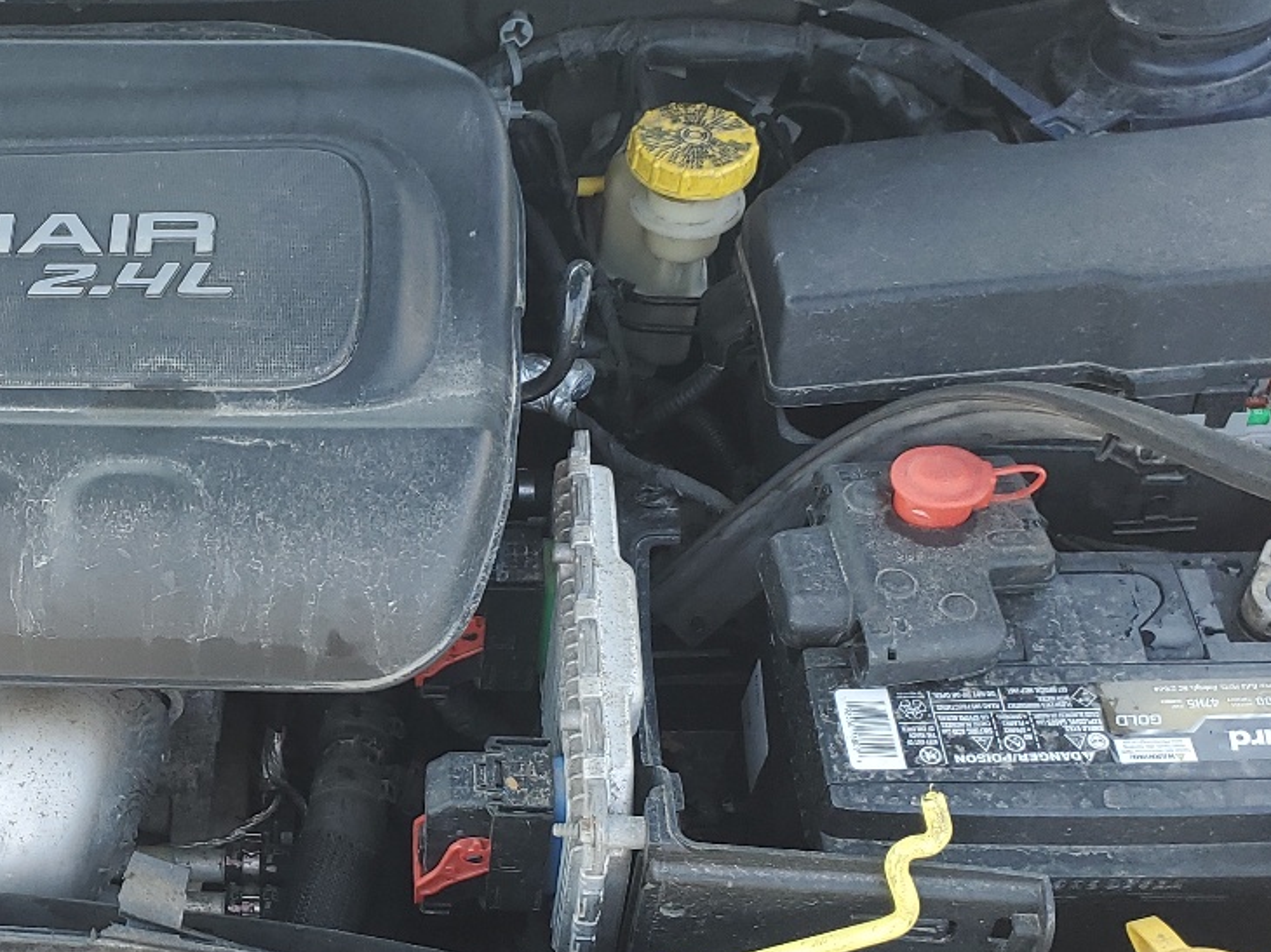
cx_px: 98
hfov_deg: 32.0
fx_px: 2092
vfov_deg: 25.3
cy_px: 734
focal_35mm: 57
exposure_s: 1/278
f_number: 1.5
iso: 50
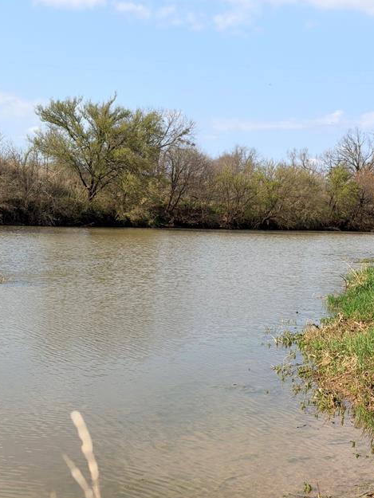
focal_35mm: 59
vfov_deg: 32.6
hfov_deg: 24.8
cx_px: 194
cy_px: 300
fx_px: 850
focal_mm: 6.76
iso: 64
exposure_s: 1/4098
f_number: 1.78
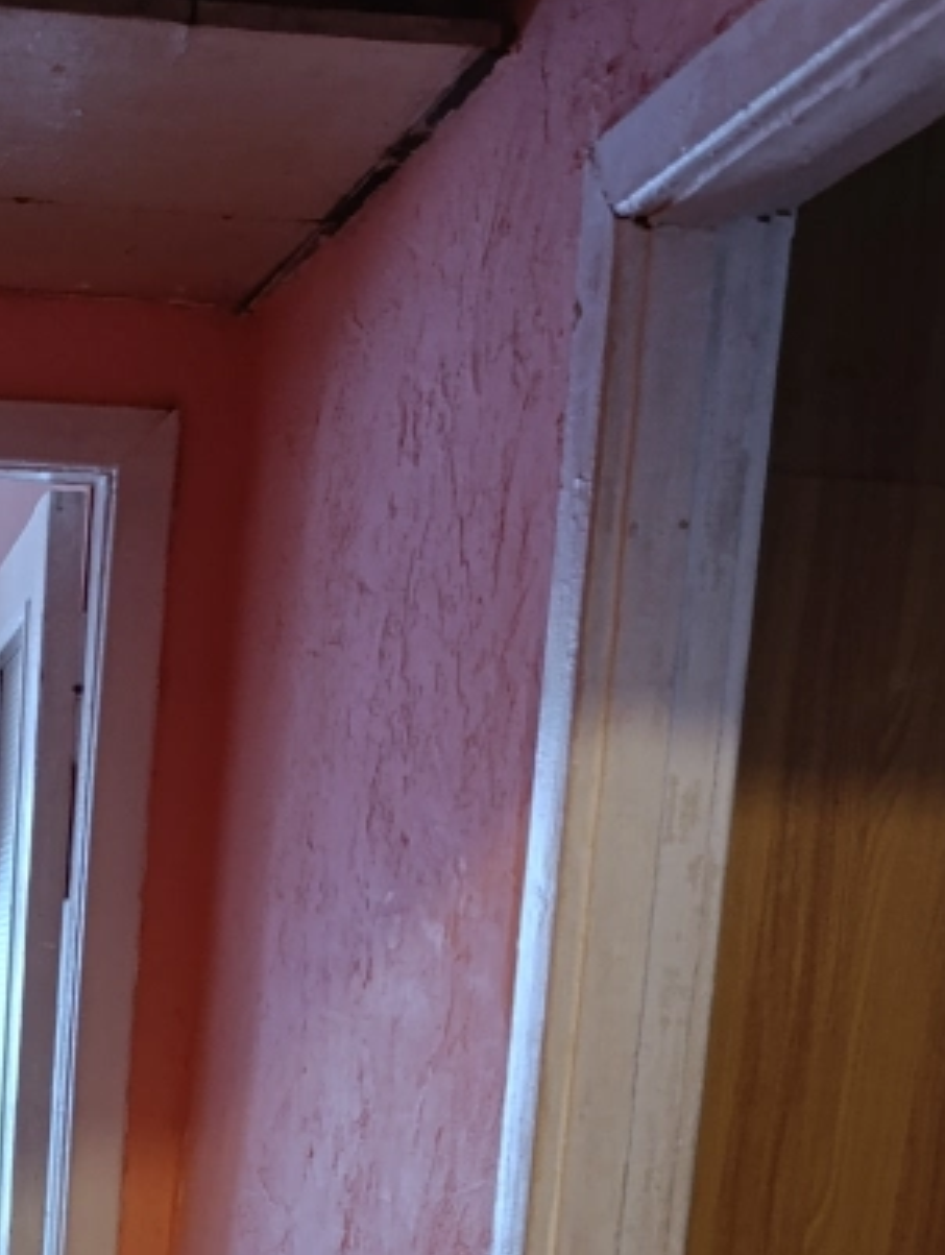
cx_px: -142
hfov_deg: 22.2
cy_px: 1468
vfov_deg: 27.7
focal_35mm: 62
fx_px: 2251
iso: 1000
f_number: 1.6
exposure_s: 1/25
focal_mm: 6.14
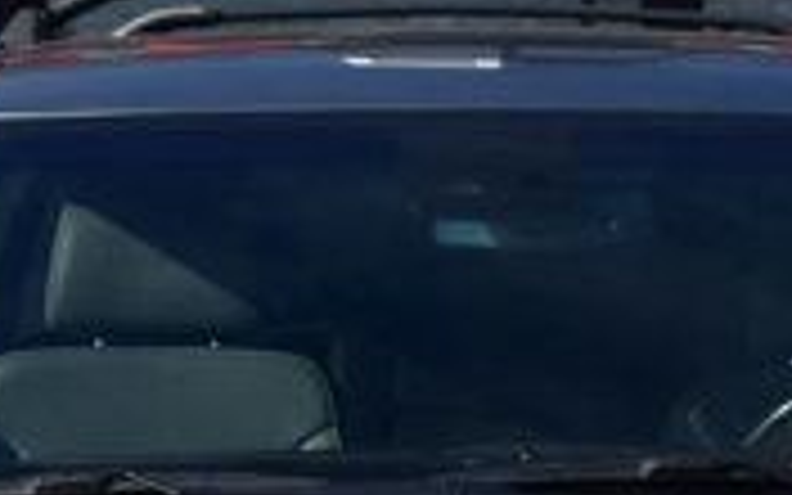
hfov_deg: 8.1
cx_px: 508
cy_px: 666
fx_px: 5568
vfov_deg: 5.1
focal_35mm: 258
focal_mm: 29
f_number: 11
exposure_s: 1/500
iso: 360
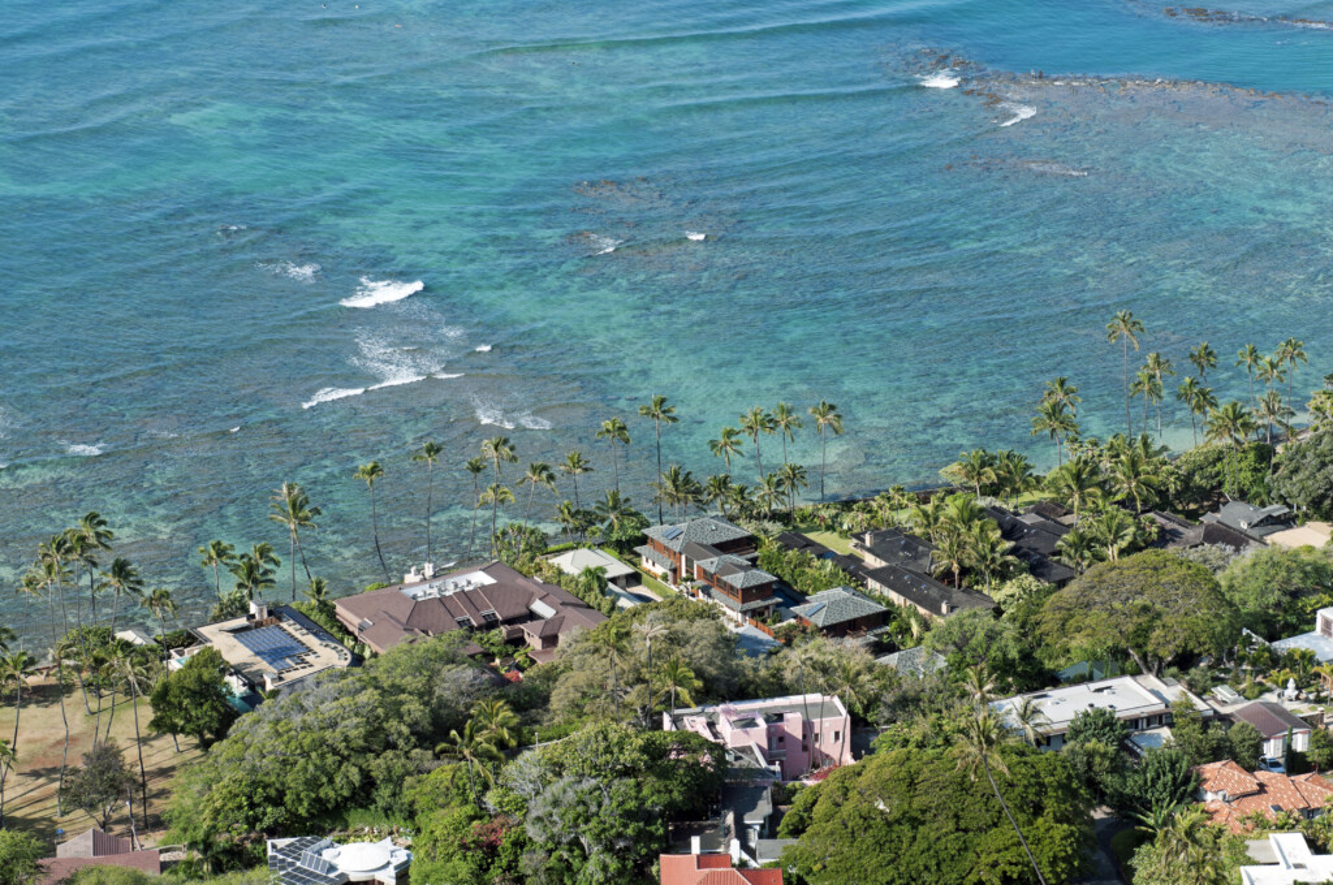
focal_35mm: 105
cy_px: 442
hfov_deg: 19.5
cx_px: 666
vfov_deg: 13.0
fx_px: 3883
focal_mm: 70
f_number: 8
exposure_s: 1/320
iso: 160
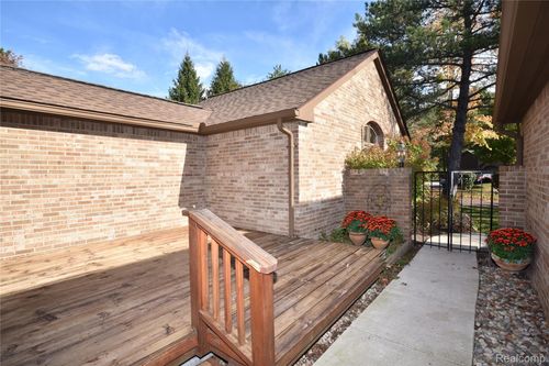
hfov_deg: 93.3
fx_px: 259
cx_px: 274
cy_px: 183
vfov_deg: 70.4
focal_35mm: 17
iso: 640
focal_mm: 17
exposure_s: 1/160
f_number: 16
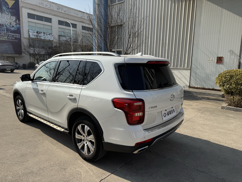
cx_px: 121
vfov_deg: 56.8
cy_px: 91
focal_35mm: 24
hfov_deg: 71.6
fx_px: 168
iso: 80
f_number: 1.78
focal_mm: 6.76
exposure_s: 1/5348
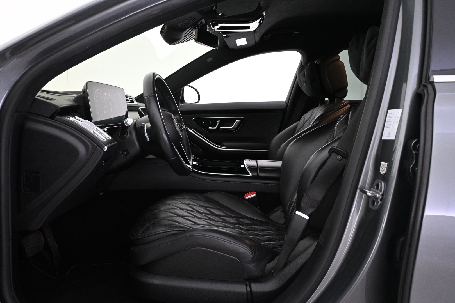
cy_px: 152
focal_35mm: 29
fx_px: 370
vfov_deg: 44.6
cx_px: 228
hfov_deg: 63.2
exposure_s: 1/50
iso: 1600
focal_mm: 19.5
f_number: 3.8
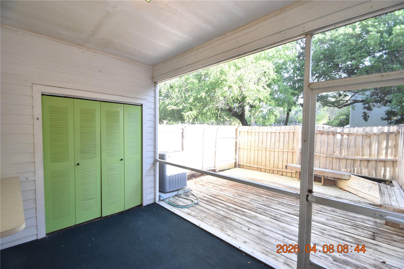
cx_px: 202
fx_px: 168
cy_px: 134
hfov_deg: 100.4
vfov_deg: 77.3
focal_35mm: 15
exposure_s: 1/250
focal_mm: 10
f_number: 3.5
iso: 800
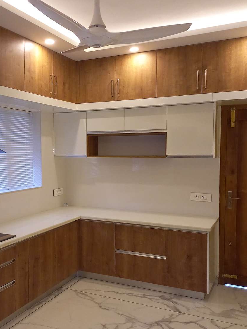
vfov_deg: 51.3
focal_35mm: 36
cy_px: 175
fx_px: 343
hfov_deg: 39.2
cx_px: 85
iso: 320
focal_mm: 4.65
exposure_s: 1/50
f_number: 1.8
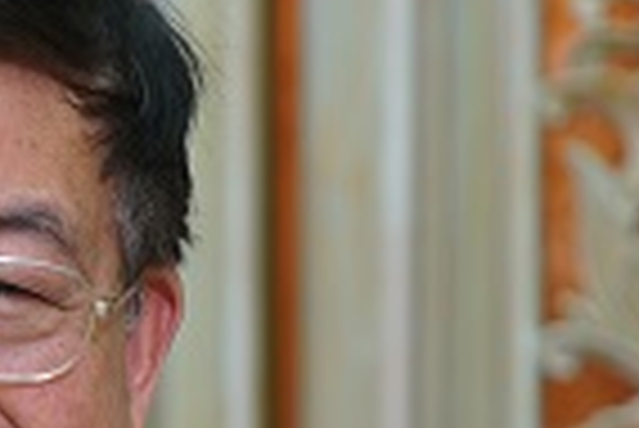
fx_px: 5259
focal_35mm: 296
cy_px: 644
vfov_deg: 4.6
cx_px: -99
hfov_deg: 6.9
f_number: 2.8
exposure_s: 1/100
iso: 250
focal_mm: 70
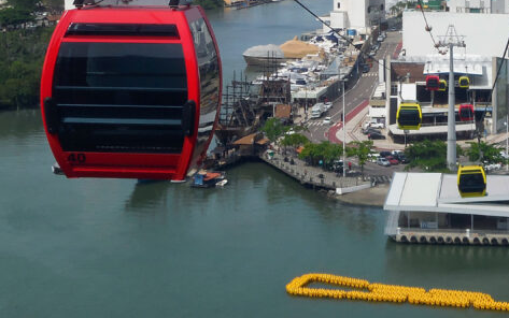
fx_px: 1402
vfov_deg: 12.8
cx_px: 293
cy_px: -16
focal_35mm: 101
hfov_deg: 20.6
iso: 125
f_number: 4.7
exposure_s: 1/320
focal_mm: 7.9
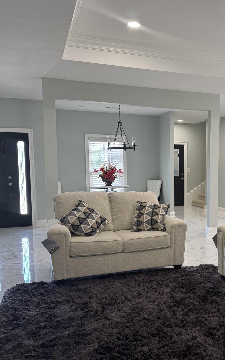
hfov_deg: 34.0
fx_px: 353
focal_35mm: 36
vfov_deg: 53.9
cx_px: 188
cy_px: 201
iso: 125
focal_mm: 6.76
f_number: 1.78
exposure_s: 1/60
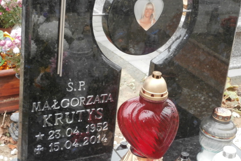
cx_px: 120
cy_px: 73
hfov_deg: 26.0
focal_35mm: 78
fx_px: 522
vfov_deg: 17.5
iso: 400
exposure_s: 1/50
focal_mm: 12.1
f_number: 4.7
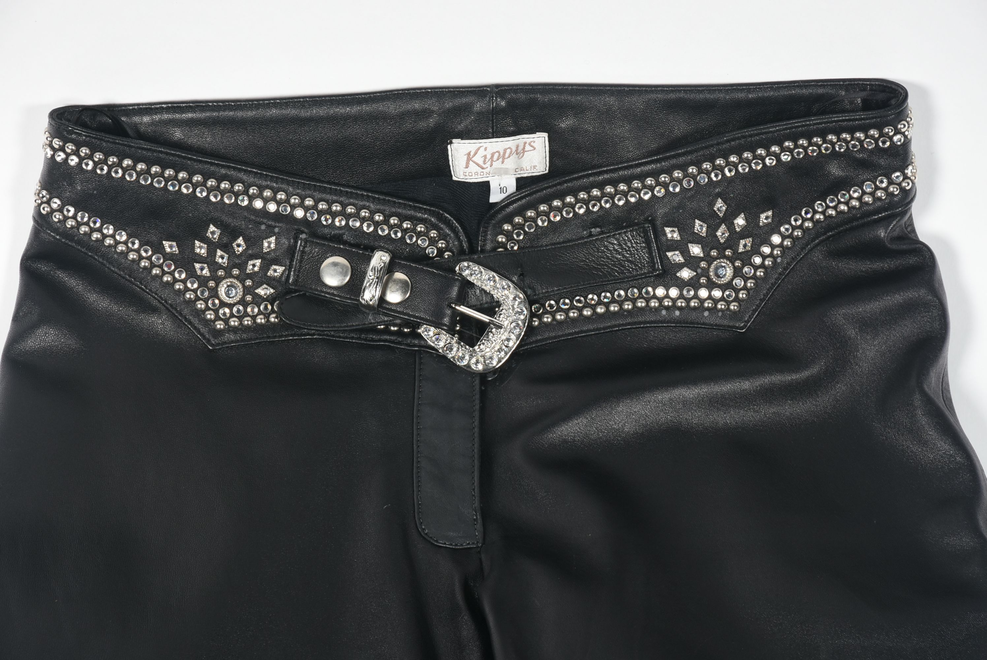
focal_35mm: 135
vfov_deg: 10.2
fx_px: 3704
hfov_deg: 15.2
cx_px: 494
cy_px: 330
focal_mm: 90
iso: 320
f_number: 10
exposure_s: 1/125
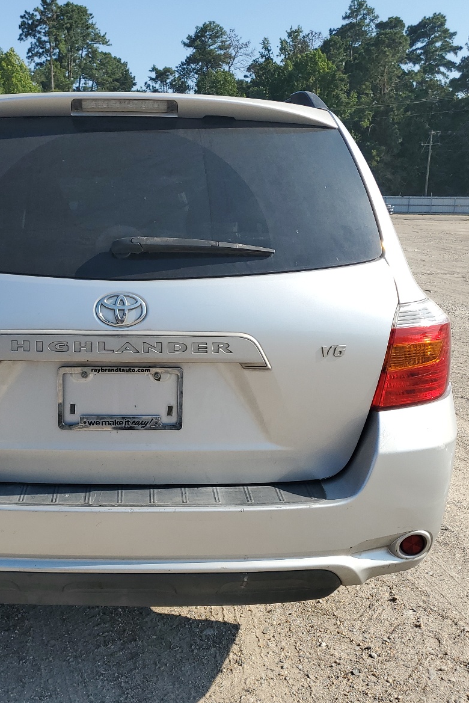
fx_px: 723
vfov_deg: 51.9
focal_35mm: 37
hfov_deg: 35.3
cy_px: 355
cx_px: 124
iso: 50
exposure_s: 1/3333
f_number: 1.5
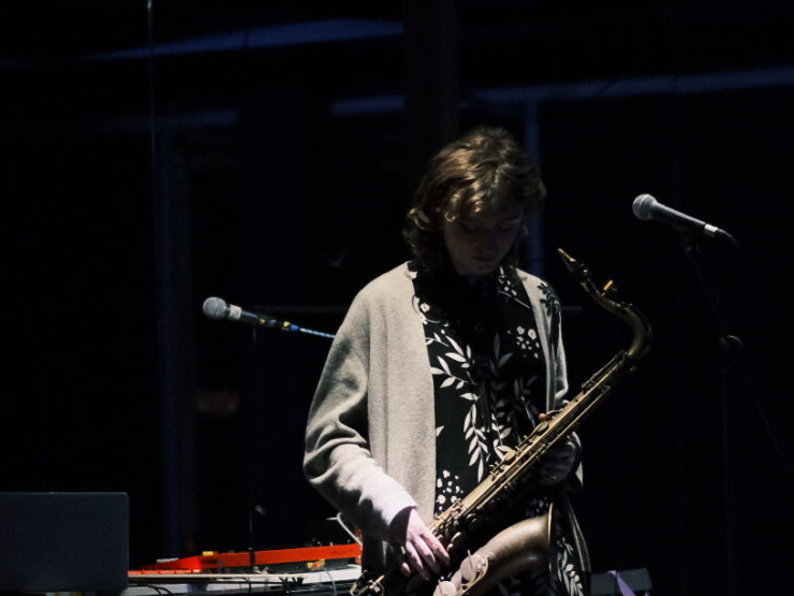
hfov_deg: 11.2
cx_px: 475
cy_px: 534
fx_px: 4037
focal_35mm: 176
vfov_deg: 8.4
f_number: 1.2
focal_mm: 56
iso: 5000
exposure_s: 1/60
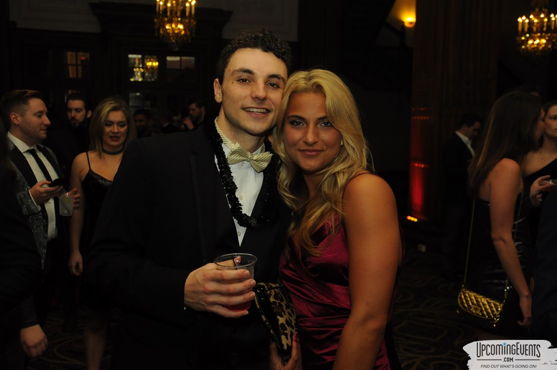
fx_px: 742
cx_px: 278
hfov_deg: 41.2
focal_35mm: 48
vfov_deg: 28.0
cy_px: 185
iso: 800
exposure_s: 1/60
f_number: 4.2
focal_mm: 32
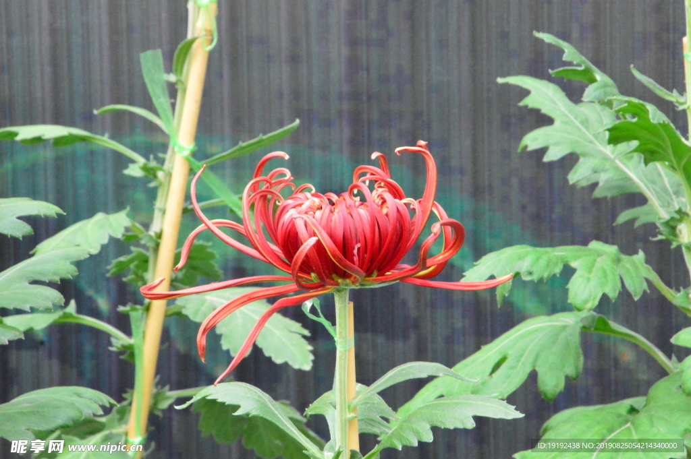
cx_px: 346
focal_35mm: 450
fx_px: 8630
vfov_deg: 3.1
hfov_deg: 4.6
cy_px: 230
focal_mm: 300
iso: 6400
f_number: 22
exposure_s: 1/100
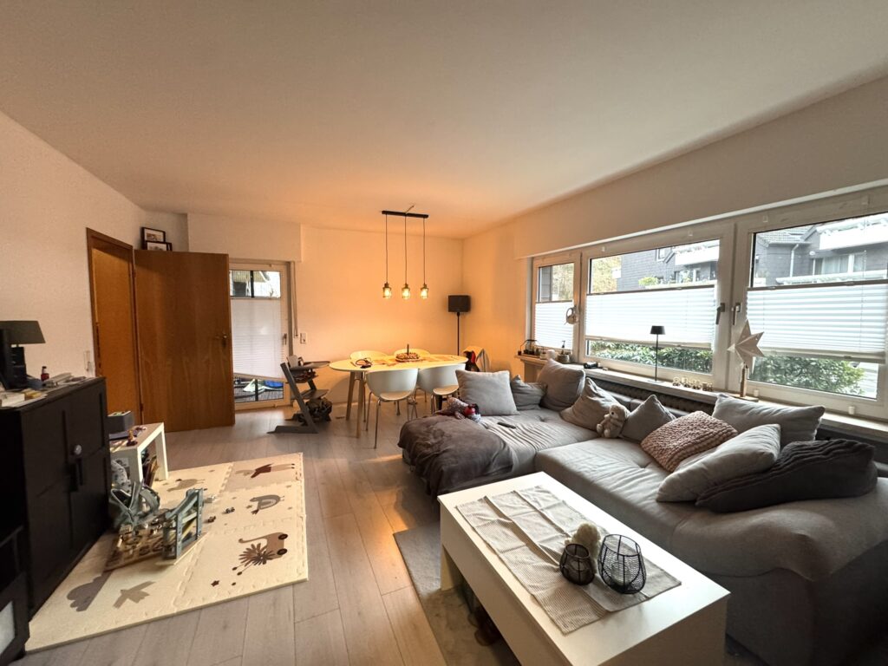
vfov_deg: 85.7
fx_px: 359
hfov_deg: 102.1
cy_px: 333
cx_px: 444
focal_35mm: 14
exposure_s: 1/50
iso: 500
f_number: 2.2
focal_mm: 2.22
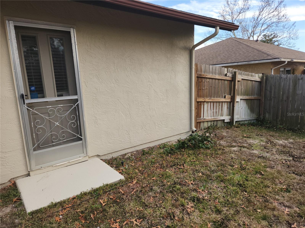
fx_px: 203
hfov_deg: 73.9
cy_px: 114
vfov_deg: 58.9
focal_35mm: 23
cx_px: 152
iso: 20
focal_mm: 5.4
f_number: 1.8
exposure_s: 1/371
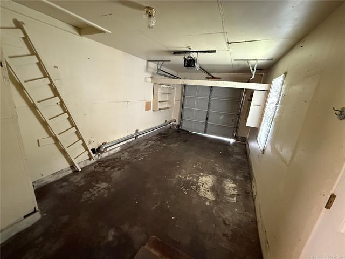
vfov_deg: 85.7
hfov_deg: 102.1
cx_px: 172
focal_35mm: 14
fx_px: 140
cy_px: 130
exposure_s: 1/60
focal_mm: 2.22
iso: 1000
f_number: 2.2
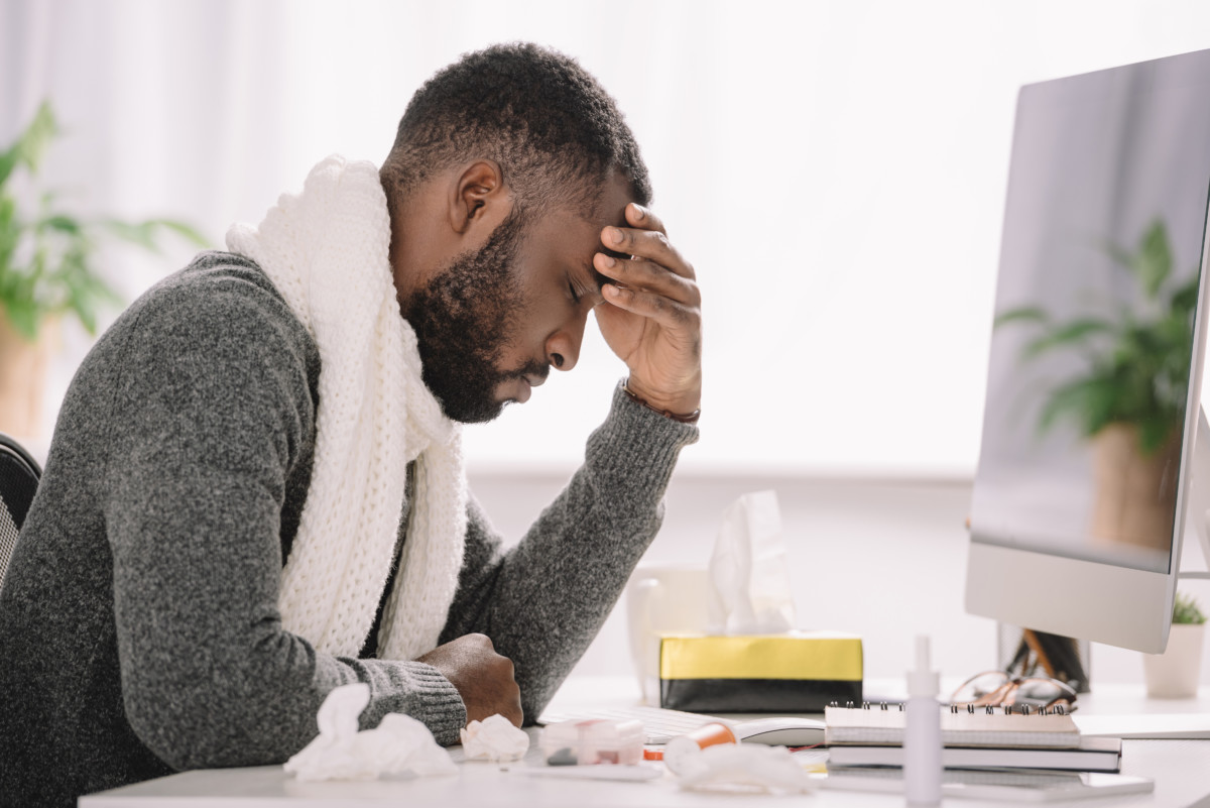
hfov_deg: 10.8
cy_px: 404
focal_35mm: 190
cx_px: 605
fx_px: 6388
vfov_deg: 7.2
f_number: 4
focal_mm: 190
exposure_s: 1/200
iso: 250
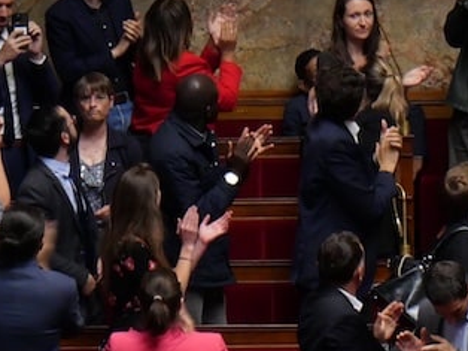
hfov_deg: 4.5
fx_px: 5890
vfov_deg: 3.4
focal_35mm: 436
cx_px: 832
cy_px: -112
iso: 1600
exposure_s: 1/60
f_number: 5.6
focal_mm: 57
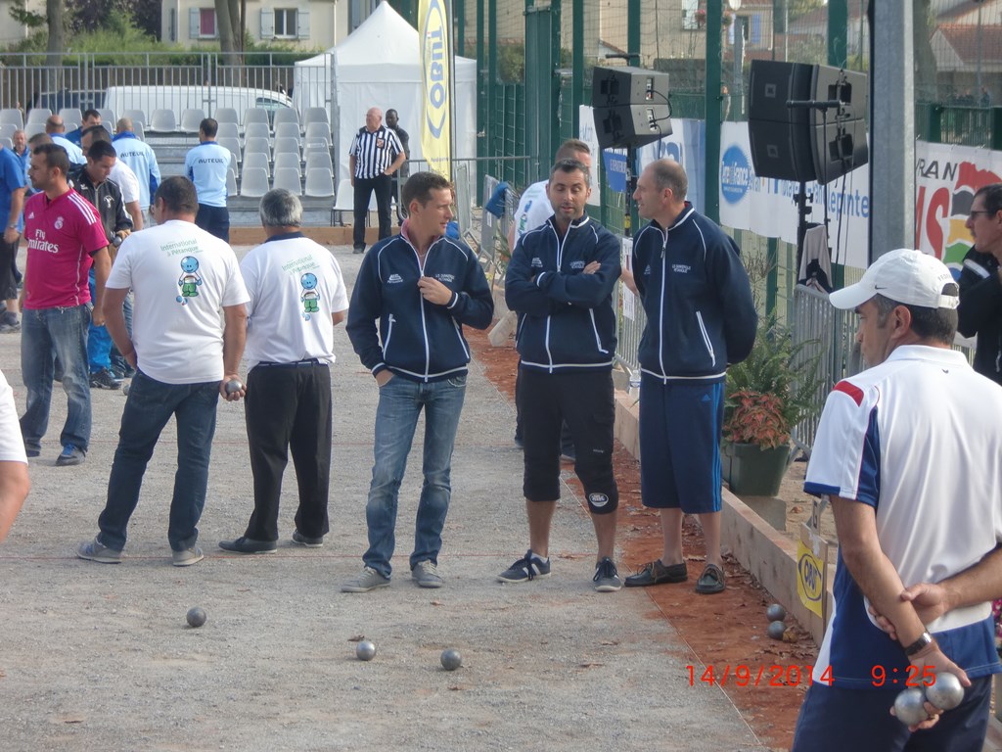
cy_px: 376
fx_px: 3126
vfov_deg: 13.7
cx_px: 501
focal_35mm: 108
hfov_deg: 18.2
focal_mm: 18.9
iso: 80
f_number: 5.3
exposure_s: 1/100
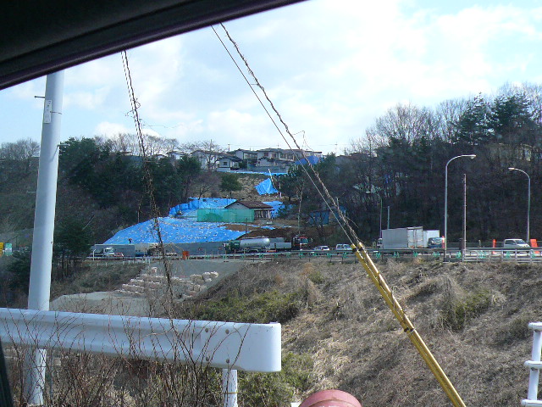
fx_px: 830
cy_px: 204
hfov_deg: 36.2
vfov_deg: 27.5
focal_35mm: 53
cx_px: 271
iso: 100
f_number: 3
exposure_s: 1/640
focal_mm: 5.7
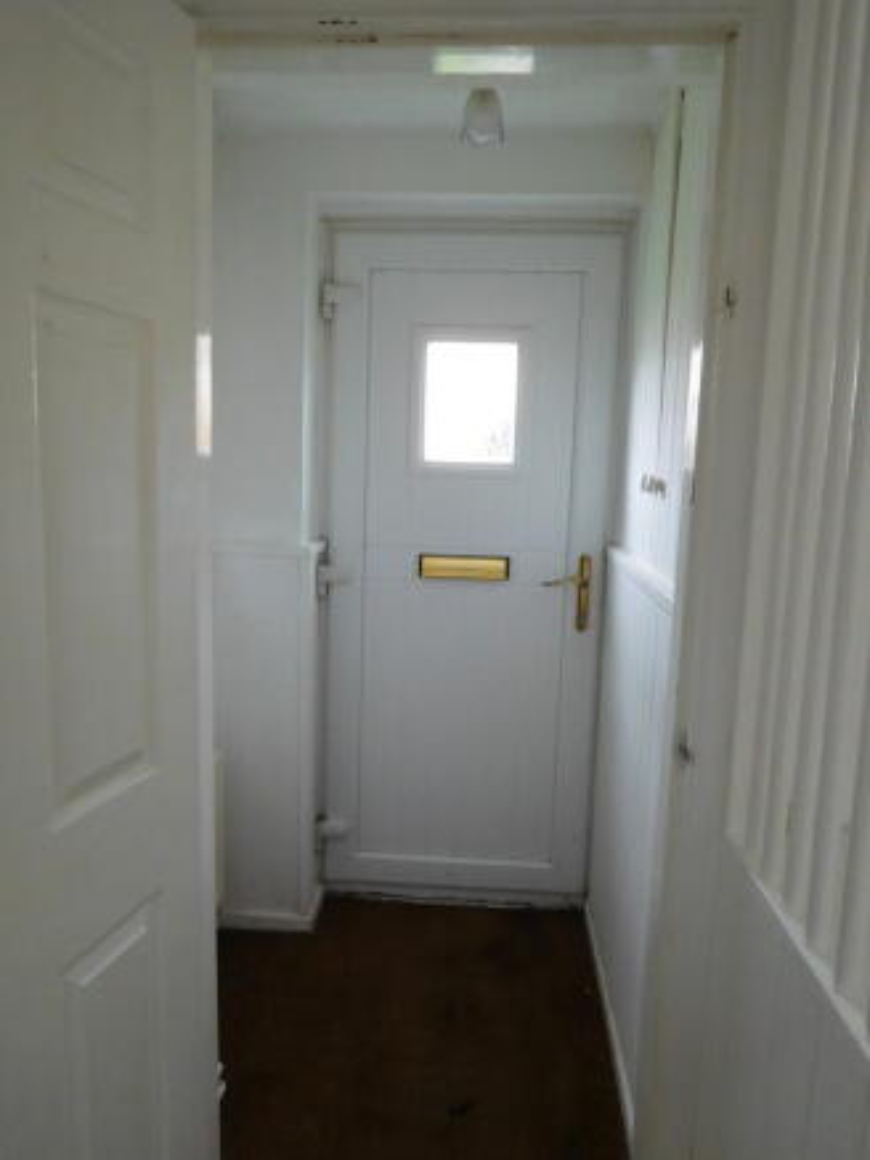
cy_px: 580
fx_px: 837
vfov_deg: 69.4
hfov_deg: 54.9
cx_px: 435
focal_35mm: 25
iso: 320
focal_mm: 4.5
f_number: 3.4
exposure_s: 1/30
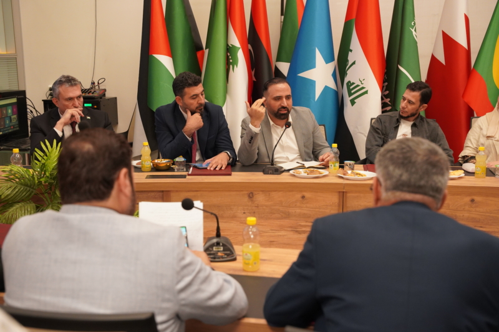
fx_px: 644
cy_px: 166
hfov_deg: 42.3
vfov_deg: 28.9
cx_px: 250
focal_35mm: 46
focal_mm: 46.5
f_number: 4
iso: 3200
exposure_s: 1/160
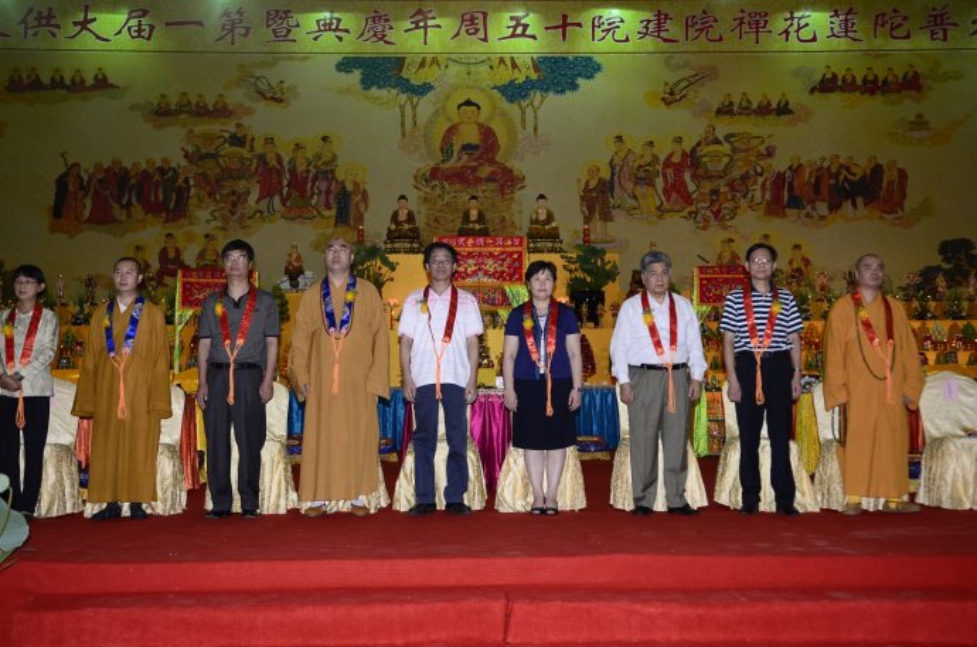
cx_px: 488
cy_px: 324
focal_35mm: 46
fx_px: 1259
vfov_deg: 28.8
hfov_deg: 42.4
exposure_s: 1/60
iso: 400
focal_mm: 31
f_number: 2.8
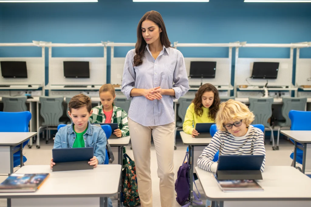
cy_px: 104
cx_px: 156
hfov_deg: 54.5
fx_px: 302
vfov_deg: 37.8
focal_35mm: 35
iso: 250
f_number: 2.2
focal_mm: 35
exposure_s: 1/200
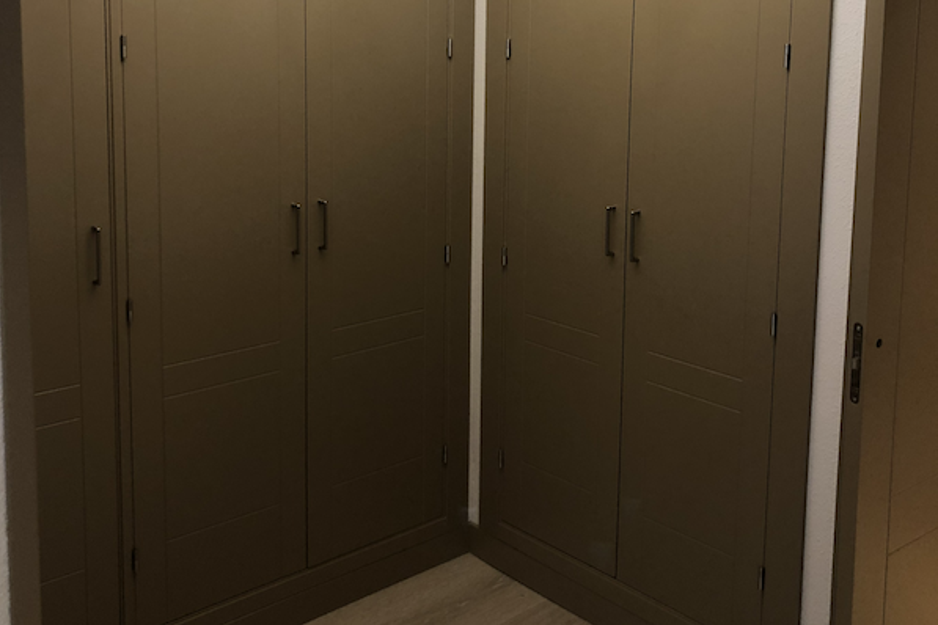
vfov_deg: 33.5
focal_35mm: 39
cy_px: 159
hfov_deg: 49.6
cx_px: 470
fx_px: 1016
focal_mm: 3.99
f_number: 1.8
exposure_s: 1/20
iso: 40
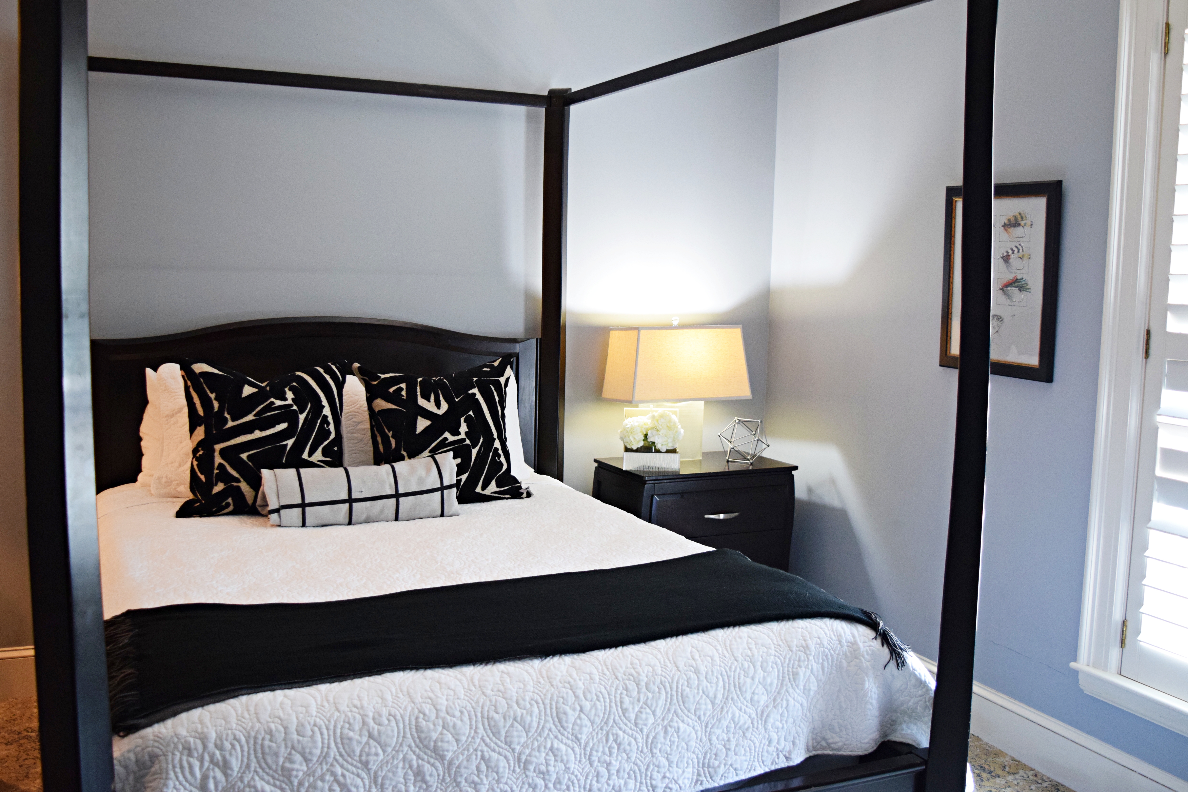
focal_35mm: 34
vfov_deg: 38.4
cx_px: 594
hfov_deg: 55.1
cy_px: 396
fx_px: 1138
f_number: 3.8
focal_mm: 23
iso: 2000
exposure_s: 1/40
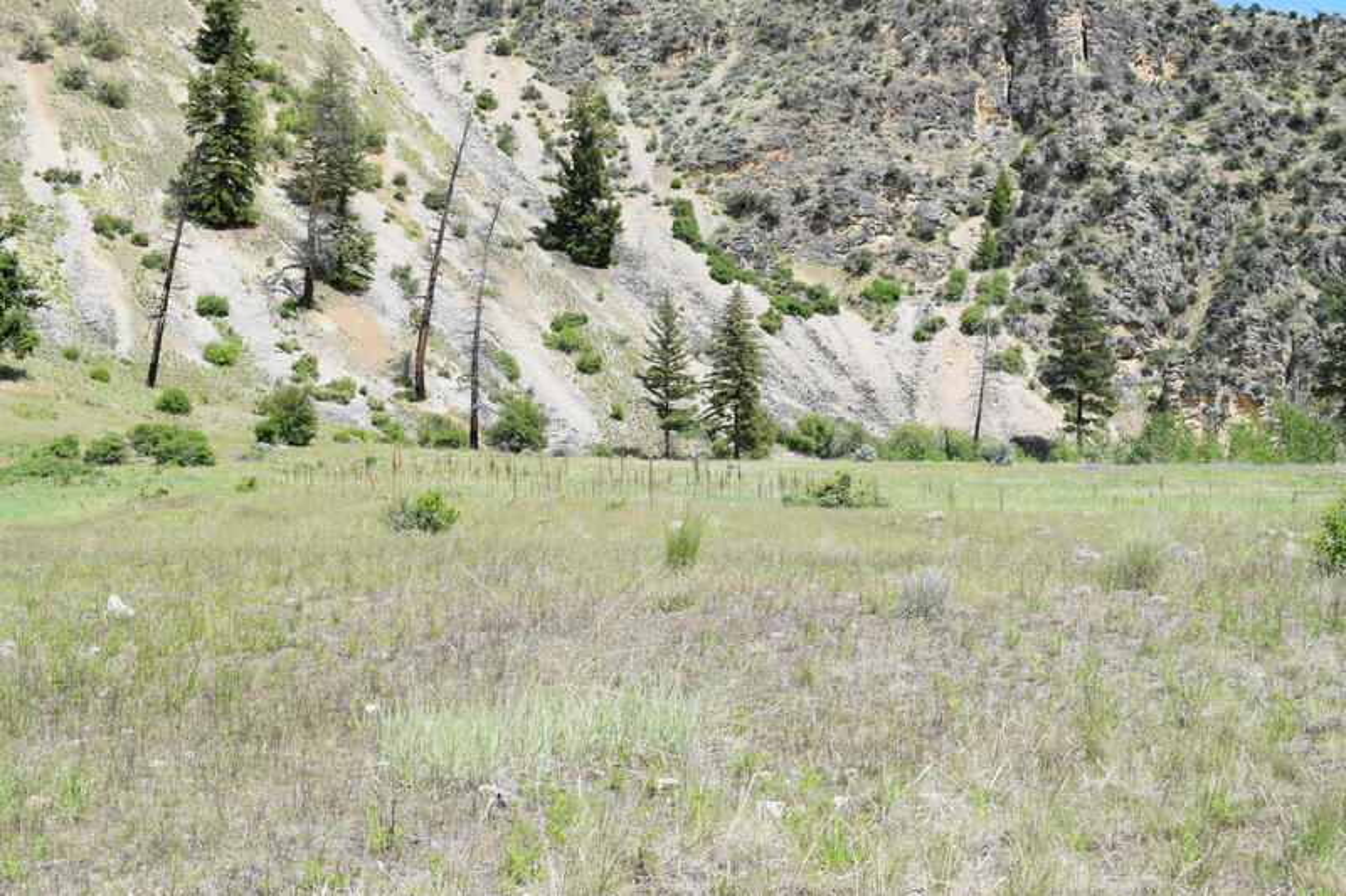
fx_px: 1458
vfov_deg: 34.2
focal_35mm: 39
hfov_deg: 49.6
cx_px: 673
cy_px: 448
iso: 200
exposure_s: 1/320
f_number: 9
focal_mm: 26
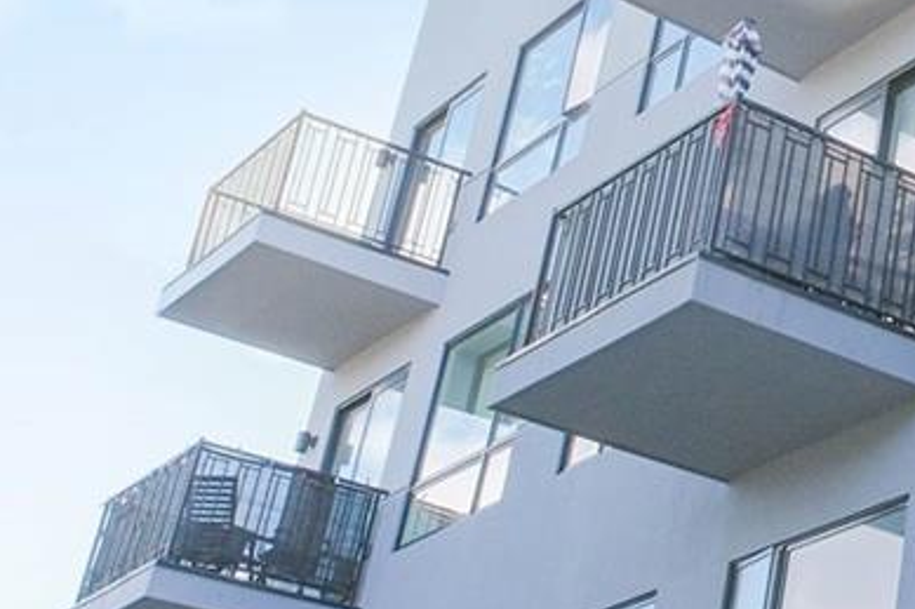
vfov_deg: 17.2
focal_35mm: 79
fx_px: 2007
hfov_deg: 22.0
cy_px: 229
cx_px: 1313
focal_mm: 10
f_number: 10
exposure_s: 1/80
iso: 400
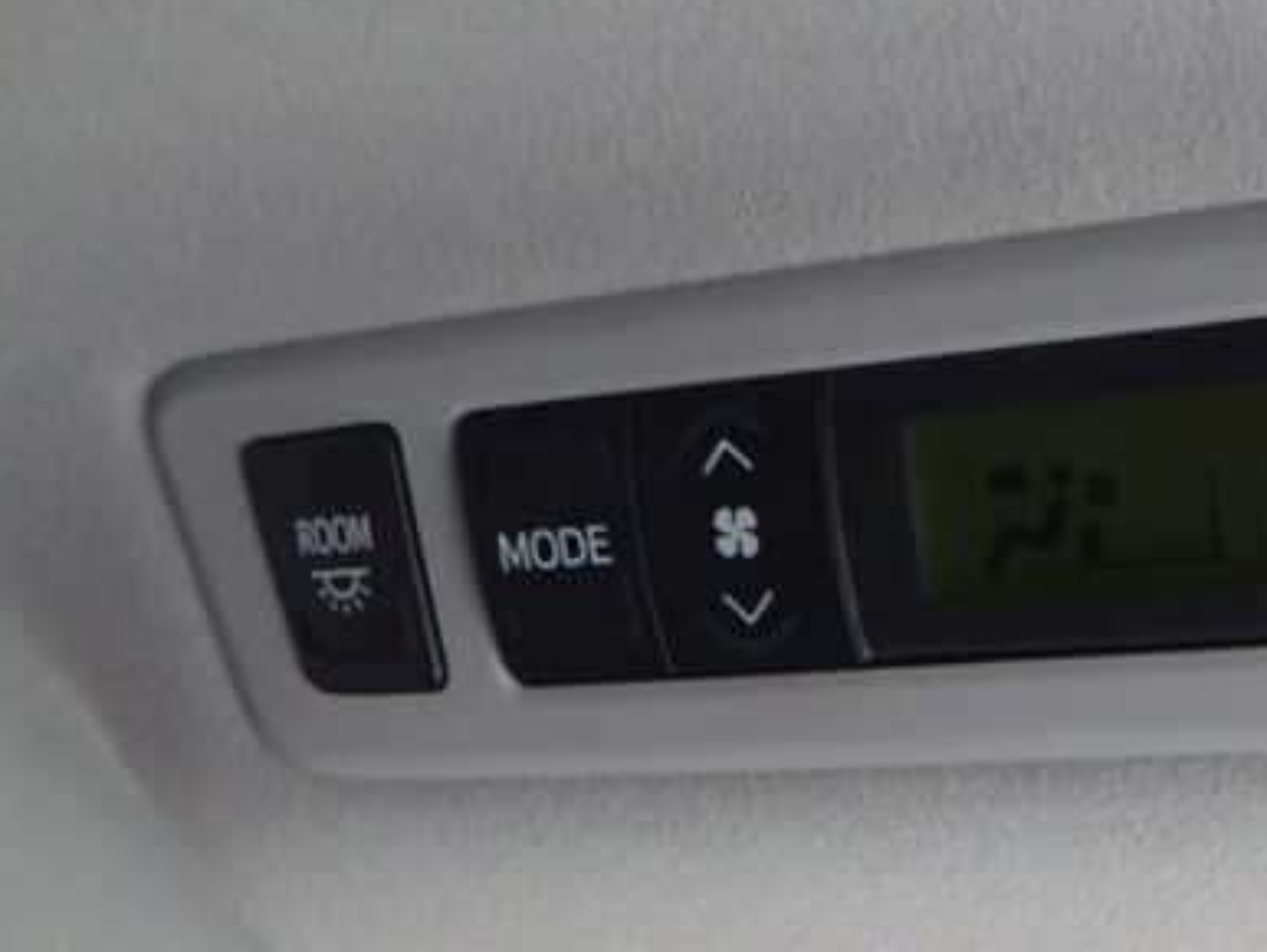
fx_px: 2124
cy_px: 492
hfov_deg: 30.7
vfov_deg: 25.3
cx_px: 1283
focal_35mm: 58
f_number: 3.5
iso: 200
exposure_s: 1/45
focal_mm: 5
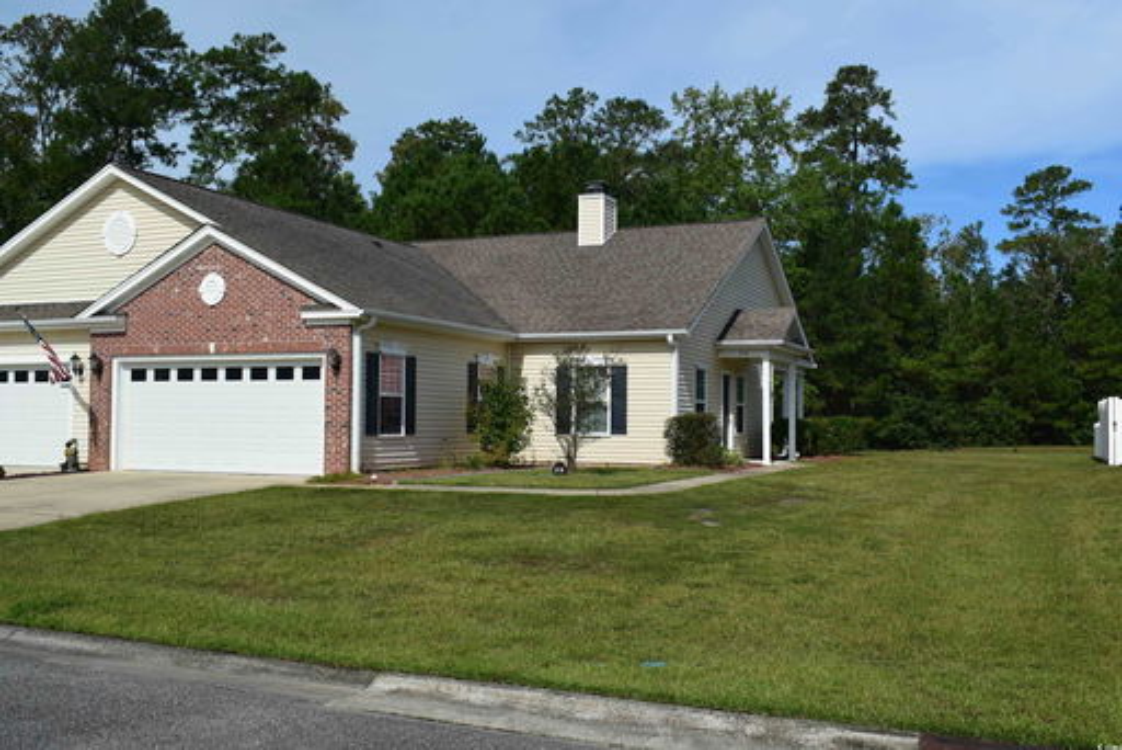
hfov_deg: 55.1
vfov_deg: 38.4
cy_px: 375
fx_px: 1076
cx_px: 561
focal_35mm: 34
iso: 400
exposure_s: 1/500
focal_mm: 23
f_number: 11
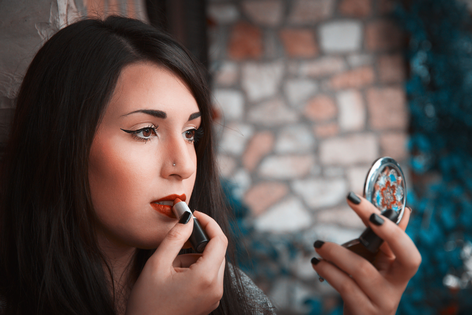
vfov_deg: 15.2
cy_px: 158
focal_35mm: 90
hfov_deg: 22.6
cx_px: 236
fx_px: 1180
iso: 800
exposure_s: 1/80
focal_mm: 90
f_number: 6.3
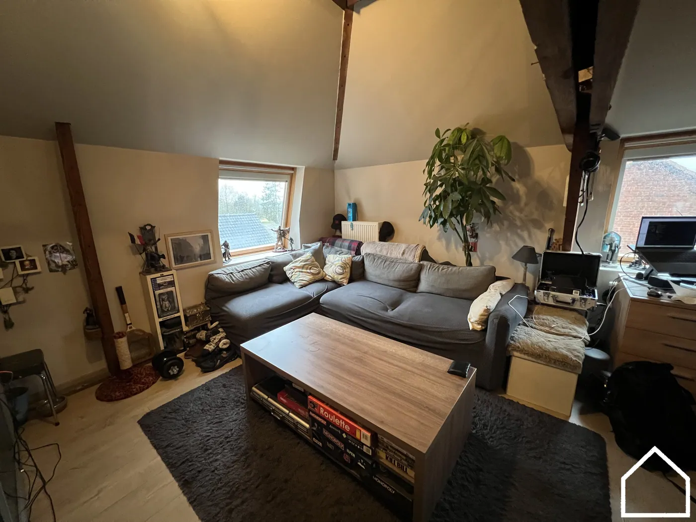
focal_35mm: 13
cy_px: 261
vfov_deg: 89.9
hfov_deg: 106.2
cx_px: 348
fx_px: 261
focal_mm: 1.57
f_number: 1.8
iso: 640
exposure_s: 1/50
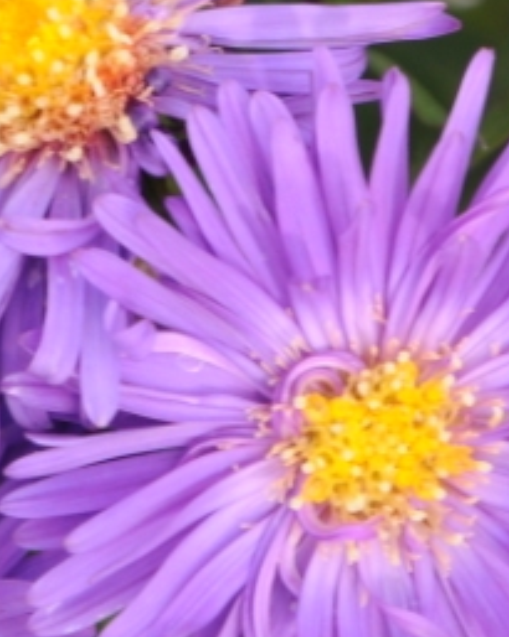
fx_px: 11109
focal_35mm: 589
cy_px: 302
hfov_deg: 2.6
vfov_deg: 3.3
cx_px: 196
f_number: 11
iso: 250
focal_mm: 105
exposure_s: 1/80
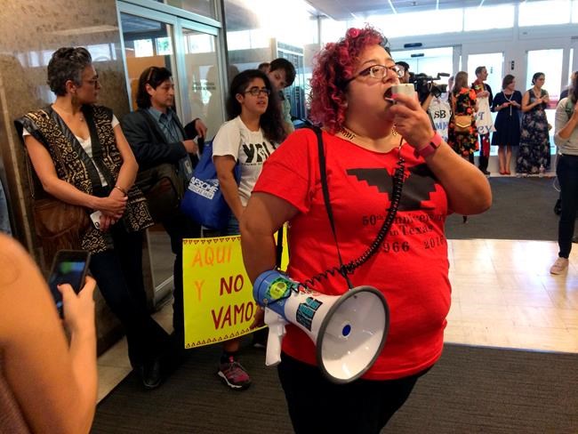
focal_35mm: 29
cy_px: 217
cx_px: 289
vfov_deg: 48.3
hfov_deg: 61.6
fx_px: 484
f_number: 2.2
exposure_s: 1/30
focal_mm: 4.15
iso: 200
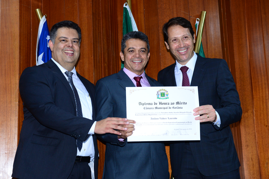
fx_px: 434
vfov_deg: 23.4
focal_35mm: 58
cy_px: 90
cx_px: 134
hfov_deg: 34.5
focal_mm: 58
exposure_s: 1/125
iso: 2000
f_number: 5.6
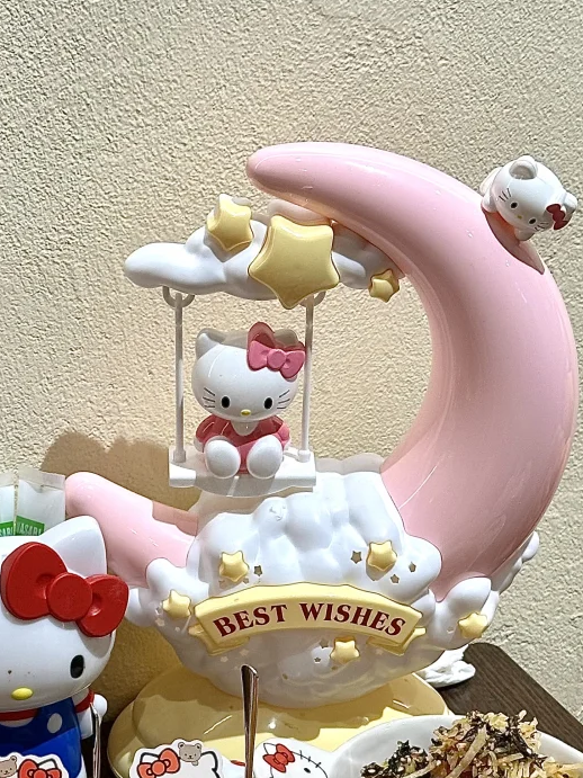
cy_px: 779
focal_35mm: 100
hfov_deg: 14.7
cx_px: 118
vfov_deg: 19.1
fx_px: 2246
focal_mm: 6.86
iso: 50
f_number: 1.78
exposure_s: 1/50
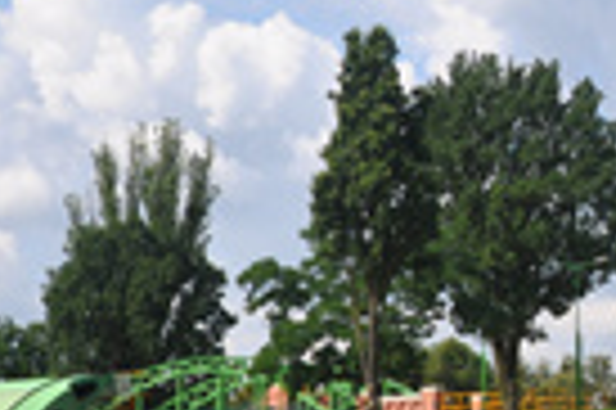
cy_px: 284
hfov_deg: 14.5
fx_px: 2362
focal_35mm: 138
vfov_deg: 9.9
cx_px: 692
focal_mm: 21
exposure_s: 1/320
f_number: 9
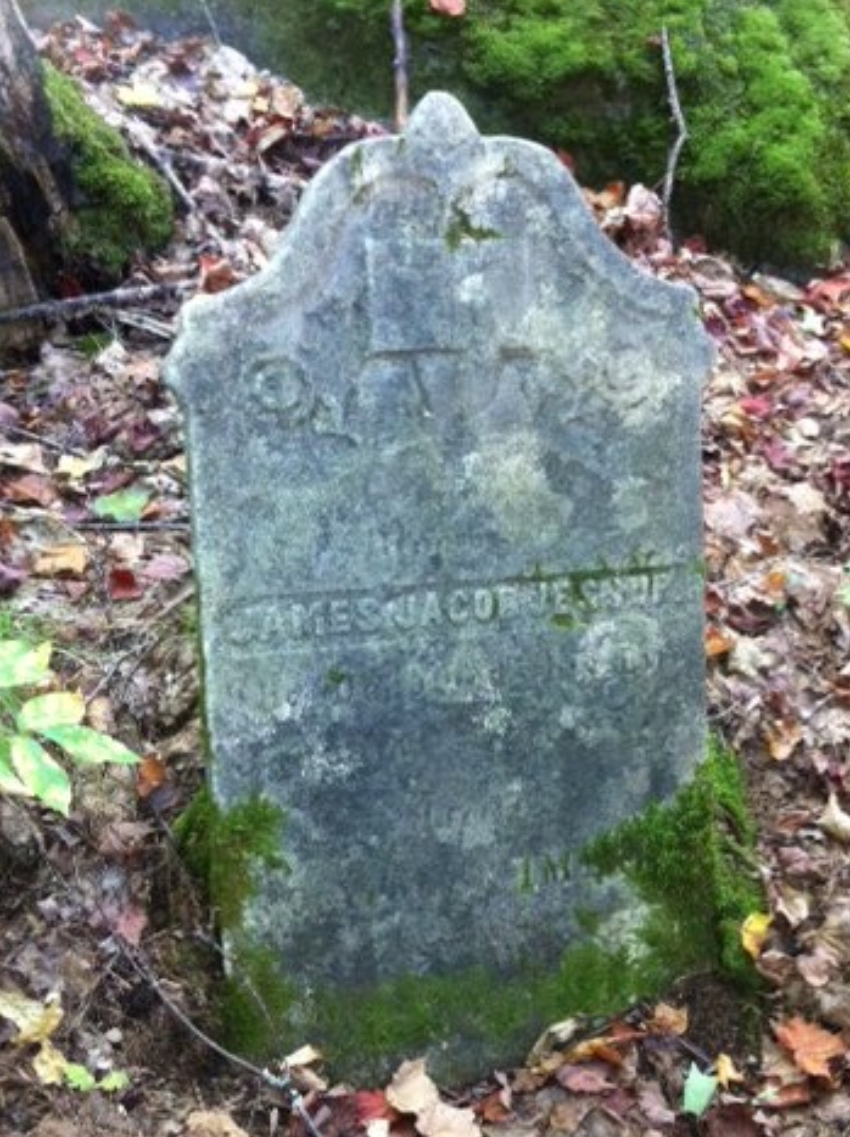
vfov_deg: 39.7
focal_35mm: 48
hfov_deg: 30.1
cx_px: 499
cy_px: 614
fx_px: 1575
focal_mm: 3.85
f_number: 2.8
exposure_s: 1/15
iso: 250
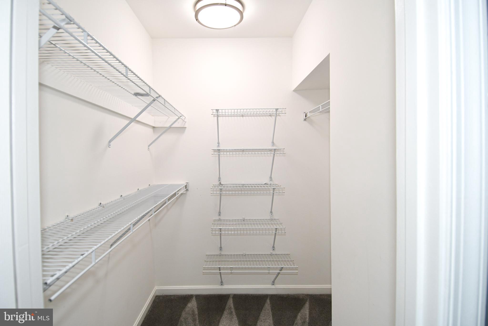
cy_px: 163
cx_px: 244
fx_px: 244
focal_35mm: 18
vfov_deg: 67.4
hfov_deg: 90.0
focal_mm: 12
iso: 200
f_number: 4.5
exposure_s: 1/80
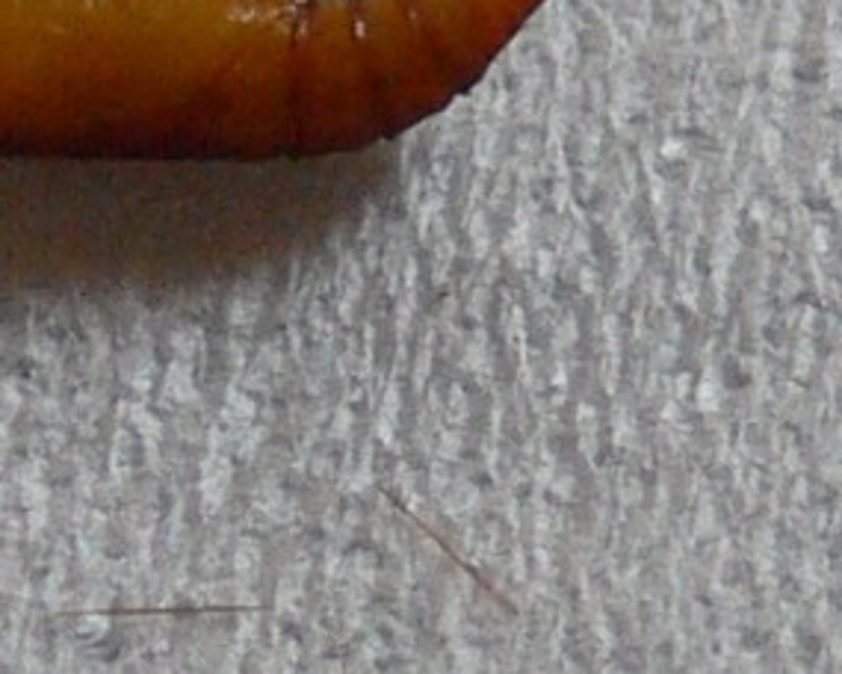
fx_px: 1794
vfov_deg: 20.7
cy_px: 24
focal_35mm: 72
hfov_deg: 25.5
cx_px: 74
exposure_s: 1/30
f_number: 2.8
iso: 125
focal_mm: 7.4
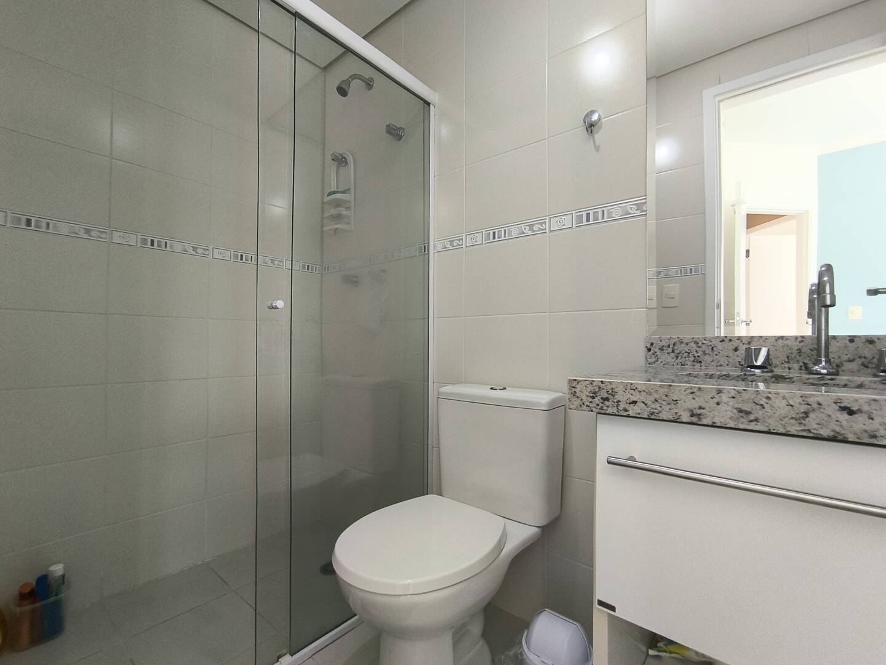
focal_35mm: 16
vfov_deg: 78.1
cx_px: 443
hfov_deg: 94.5
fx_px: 410
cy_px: 332
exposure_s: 1/60
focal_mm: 1.65
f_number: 2.2
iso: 125
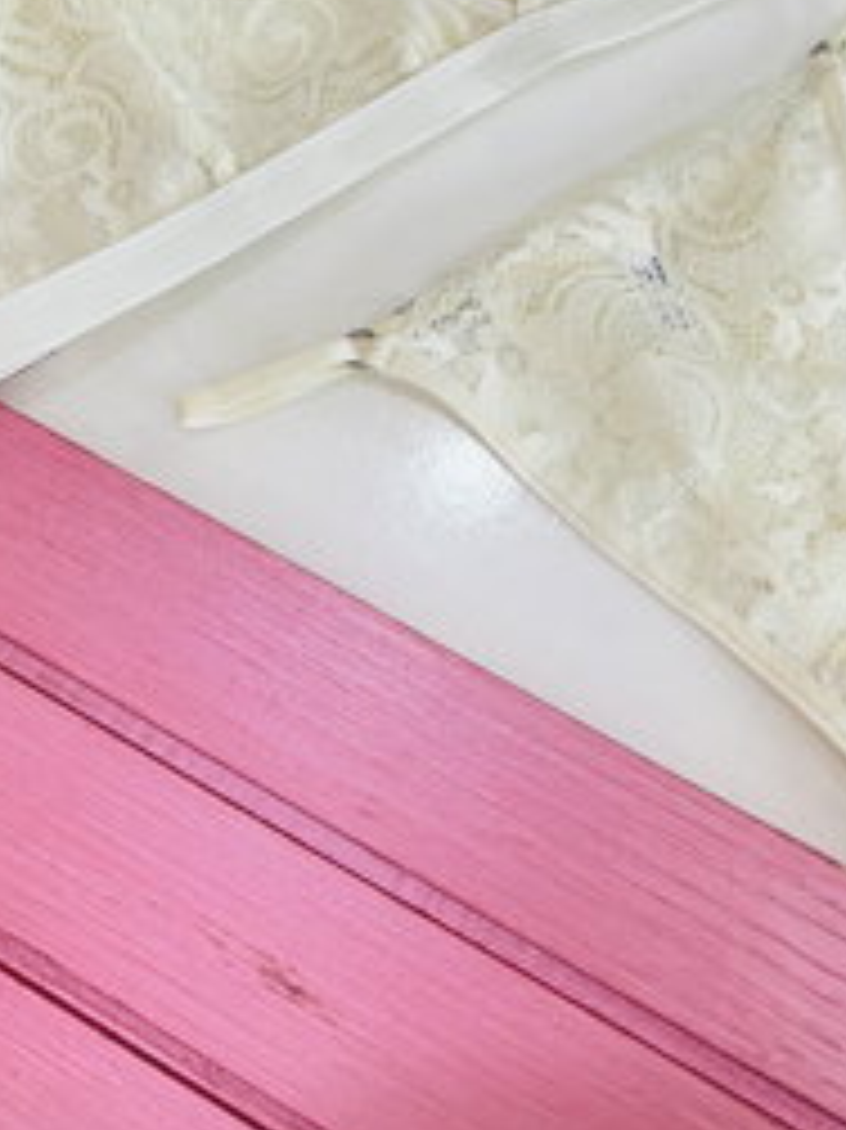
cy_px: 47
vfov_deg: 34.7
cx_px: 482
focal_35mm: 51
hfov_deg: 28.5
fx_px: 1663
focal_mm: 6.76
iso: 64
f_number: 1.78
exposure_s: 1/126
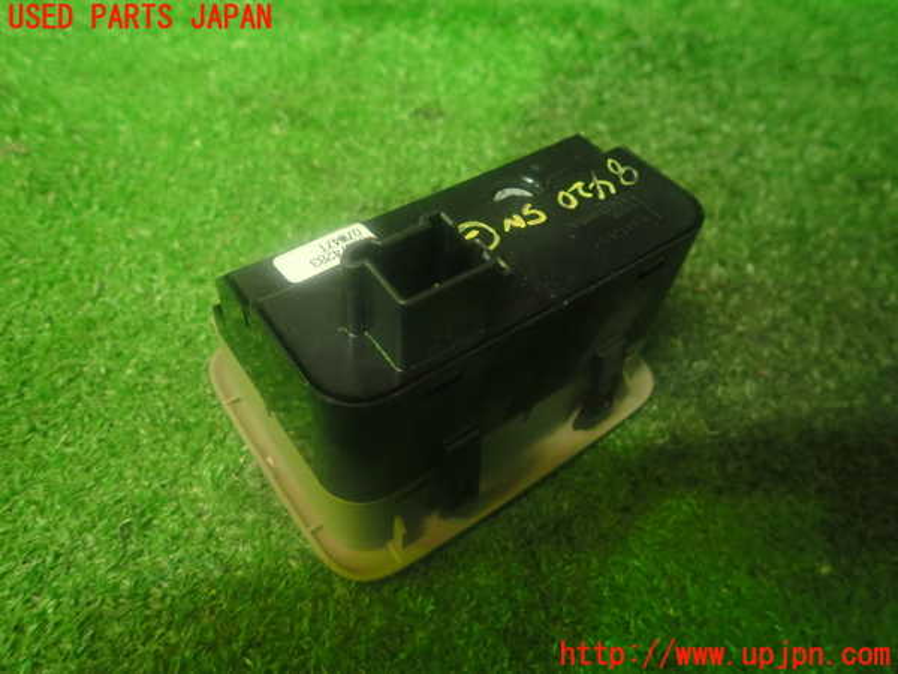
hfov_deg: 69.4
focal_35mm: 25
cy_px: 337
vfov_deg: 54.9
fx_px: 649
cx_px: 449
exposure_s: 1/25
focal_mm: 4.5
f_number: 2
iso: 800
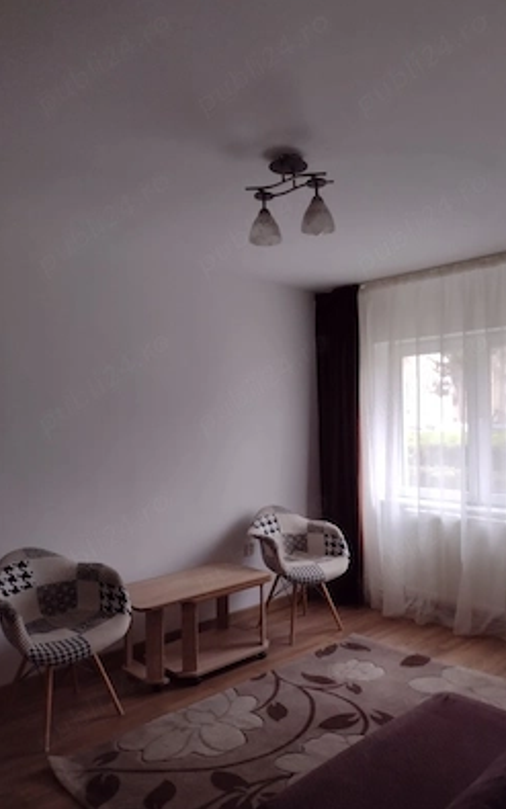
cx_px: 303
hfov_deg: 43.0
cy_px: 408
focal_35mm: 29
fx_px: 640
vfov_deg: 64.6
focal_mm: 4.71
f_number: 1.7
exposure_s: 1/50
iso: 157
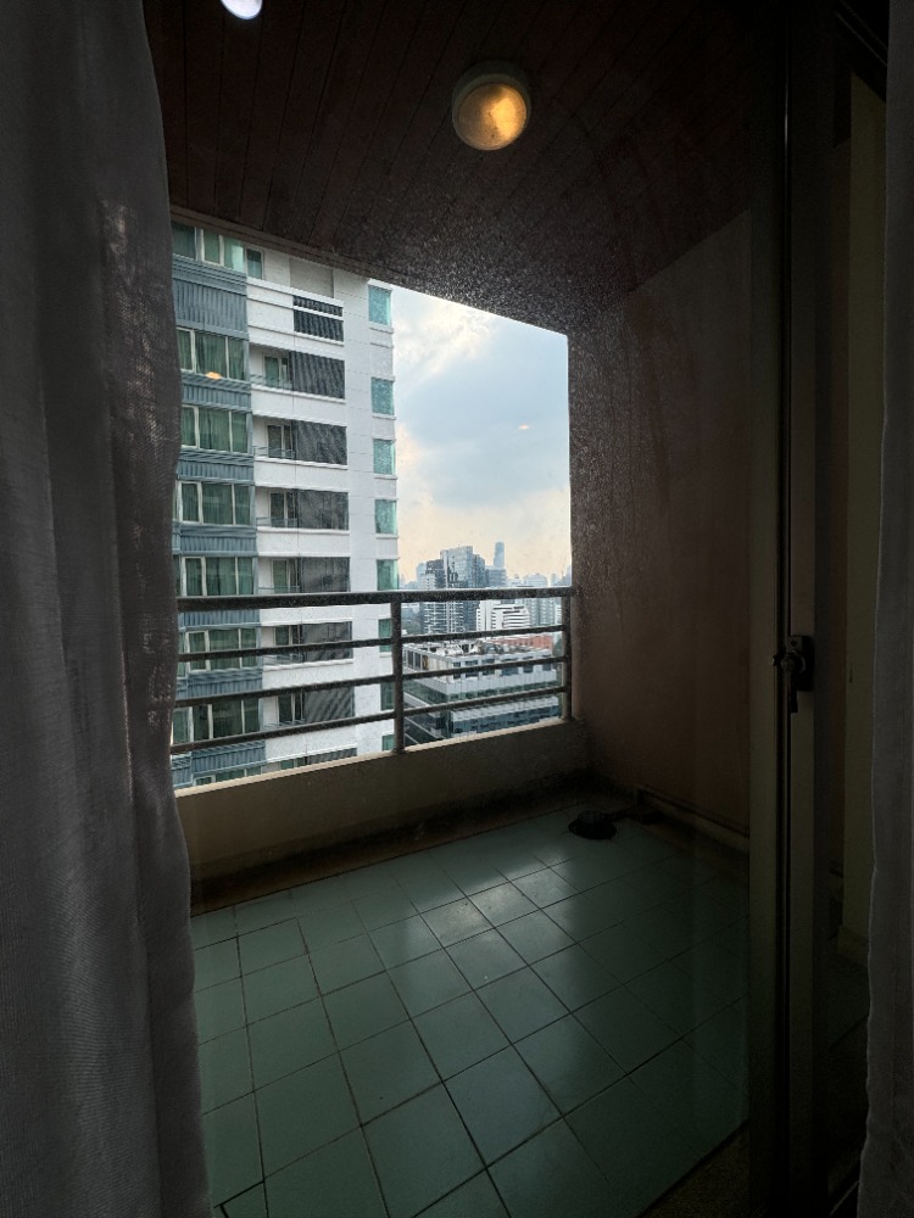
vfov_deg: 102.1
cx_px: 457
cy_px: 609
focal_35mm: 14
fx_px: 493
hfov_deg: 85.7
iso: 40
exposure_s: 1/687
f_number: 2.2
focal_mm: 2.22
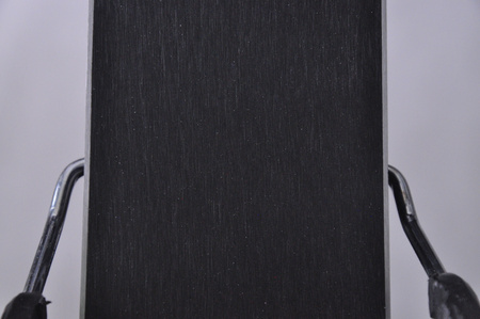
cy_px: 160
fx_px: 2098
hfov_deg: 13.1
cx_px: 240
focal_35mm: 158
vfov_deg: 8.7
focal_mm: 105
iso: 3200
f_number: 9.5
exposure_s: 1/125
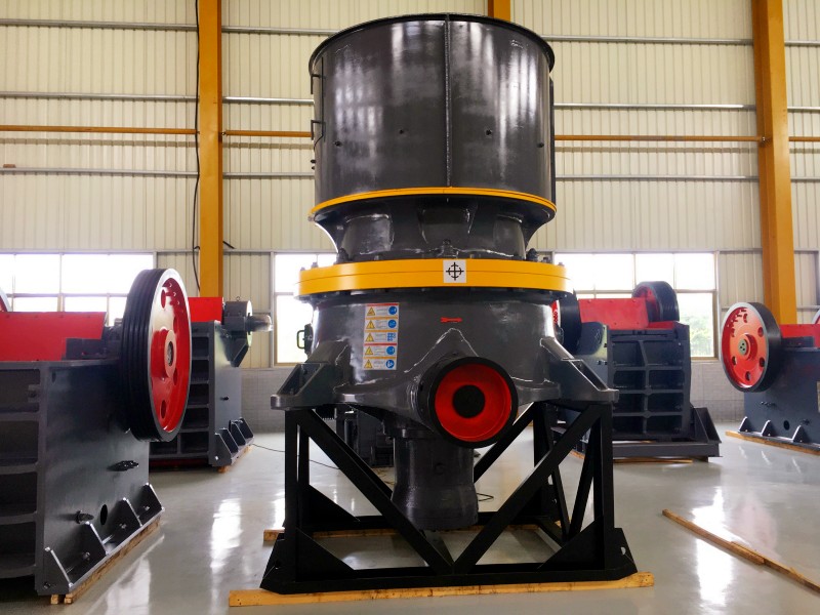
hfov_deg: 61.7
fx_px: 687
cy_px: 308
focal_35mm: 29
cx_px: 410
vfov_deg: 48.2
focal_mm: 4.15
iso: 32
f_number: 2.2
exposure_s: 1/50
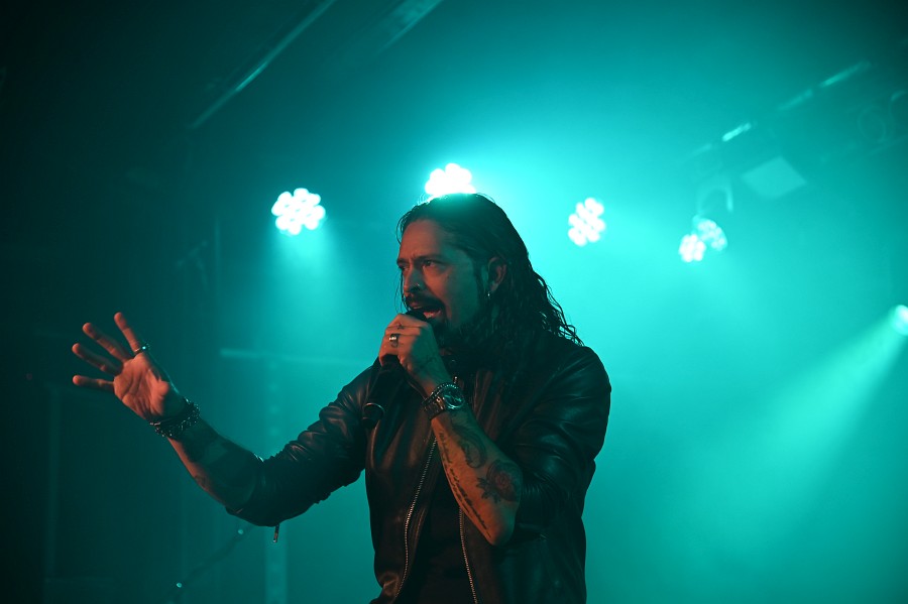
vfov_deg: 16.6
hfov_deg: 24.8
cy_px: 302
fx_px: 2067
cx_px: 454
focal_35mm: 82
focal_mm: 82
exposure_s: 1/125
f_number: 4
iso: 720
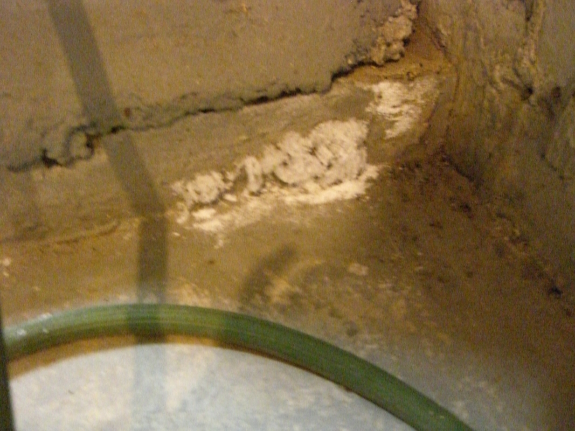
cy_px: 216
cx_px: 288
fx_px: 631
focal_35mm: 38
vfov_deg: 37.7
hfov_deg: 49.0
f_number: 2.8
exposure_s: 1/30
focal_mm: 7.9
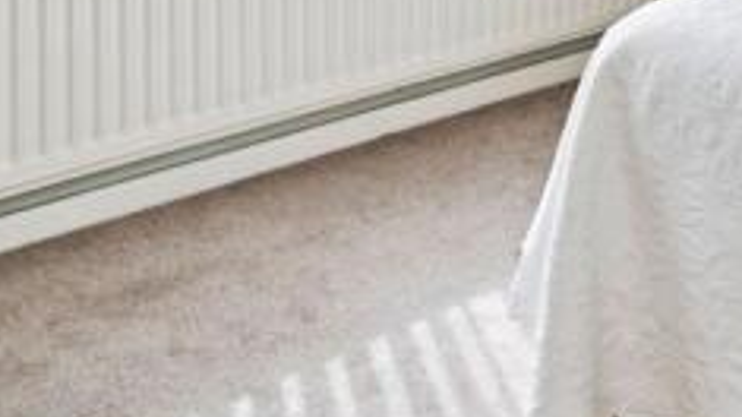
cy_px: -333
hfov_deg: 31.2
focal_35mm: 64
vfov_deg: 16.0
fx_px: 1259
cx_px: 679
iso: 200
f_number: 8
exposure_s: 1/400
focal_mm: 14
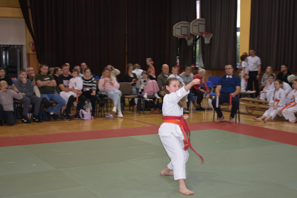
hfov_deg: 35.0
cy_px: 99
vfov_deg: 23.8
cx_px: 148
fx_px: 470
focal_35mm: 57
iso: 400
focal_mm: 38
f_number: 4.2
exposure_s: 1/25
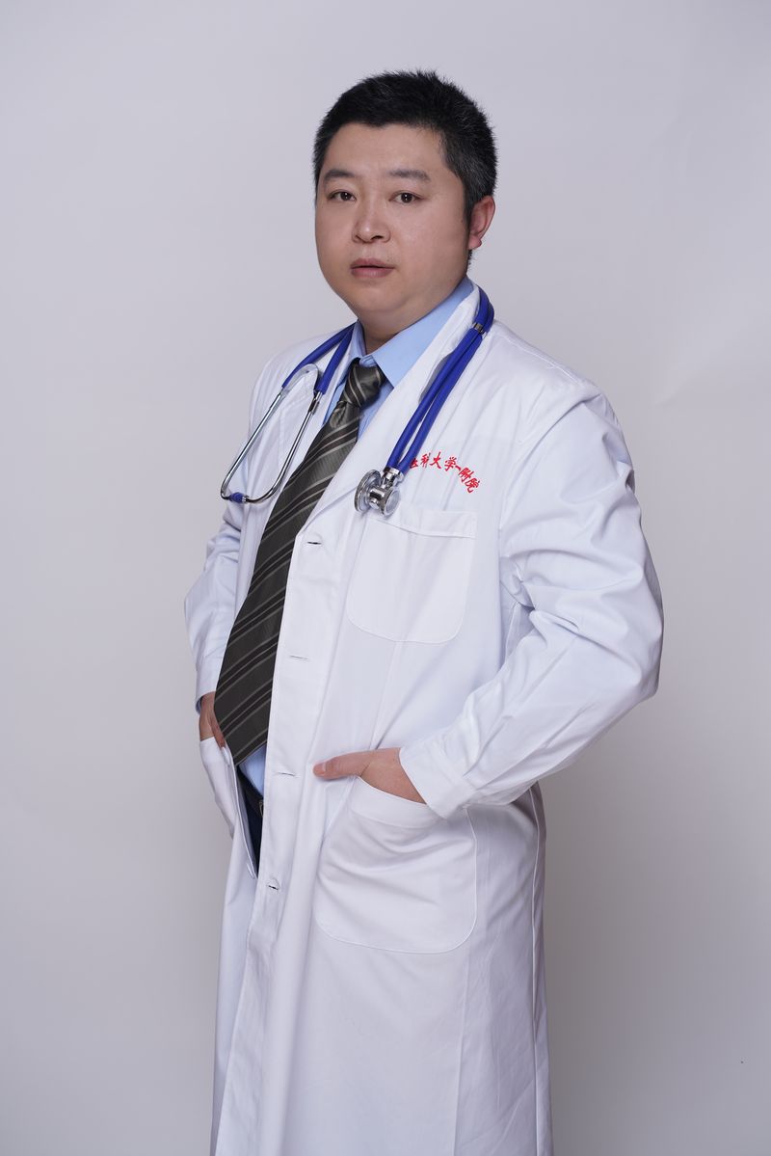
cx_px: 386
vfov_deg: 23.9
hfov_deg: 16.1
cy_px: 578
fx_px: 2729
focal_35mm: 85
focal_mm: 85
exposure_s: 1/125
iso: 125
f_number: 5.6
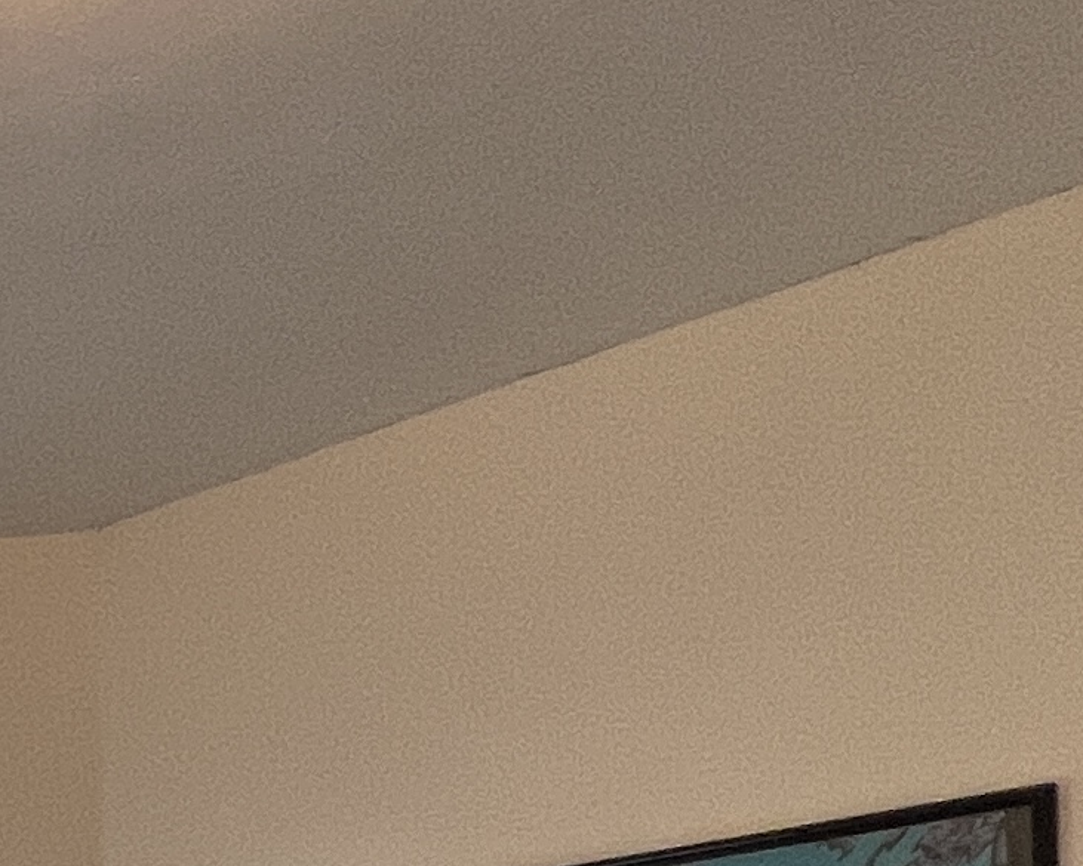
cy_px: 1332
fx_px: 2244
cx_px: -711
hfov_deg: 21.1
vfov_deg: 19.0
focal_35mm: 70
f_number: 1.8
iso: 100
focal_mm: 1.57
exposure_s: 1/122
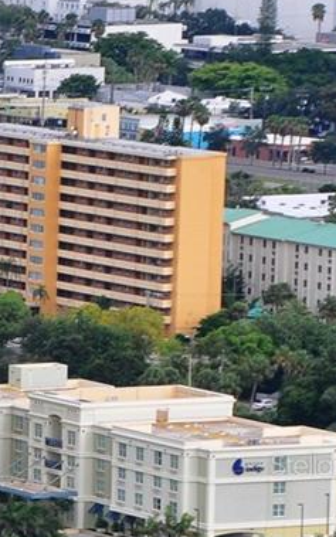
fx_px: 6139
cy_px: 465
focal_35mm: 419
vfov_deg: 5.0
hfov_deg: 3.1
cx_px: -737
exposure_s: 1/250
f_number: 8
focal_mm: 65
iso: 250
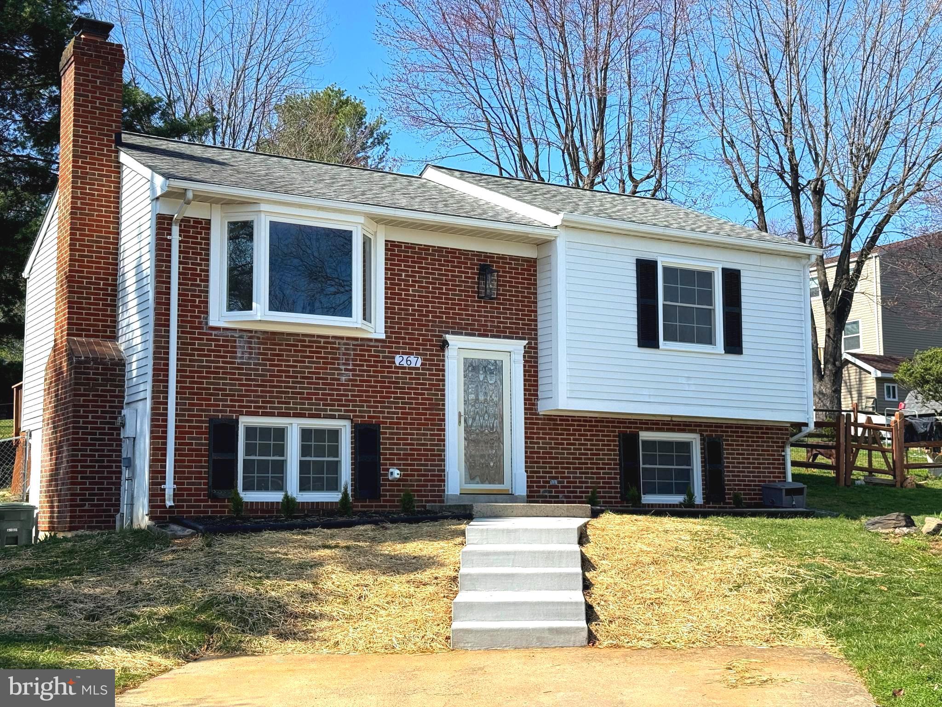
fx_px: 1306
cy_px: 354
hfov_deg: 39.7
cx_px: 471
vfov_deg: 30.3
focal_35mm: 48
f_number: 1.78
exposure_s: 1/2959
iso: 64
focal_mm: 6.76
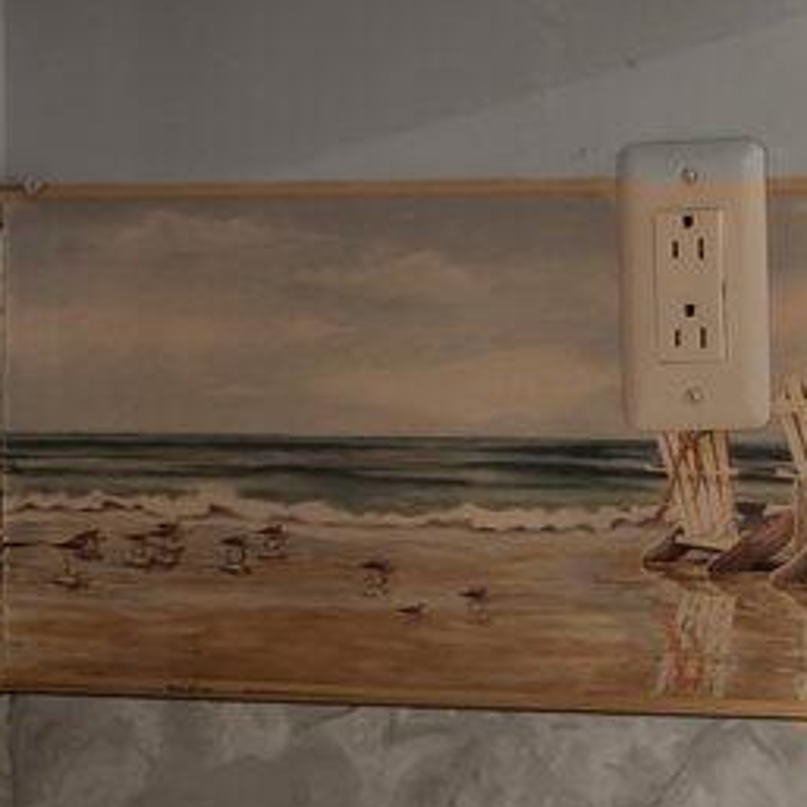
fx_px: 4115
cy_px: 356
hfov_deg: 11.0
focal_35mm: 156
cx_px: 942
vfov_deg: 11.2
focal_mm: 23
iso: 250
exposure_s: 1/2
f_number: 10
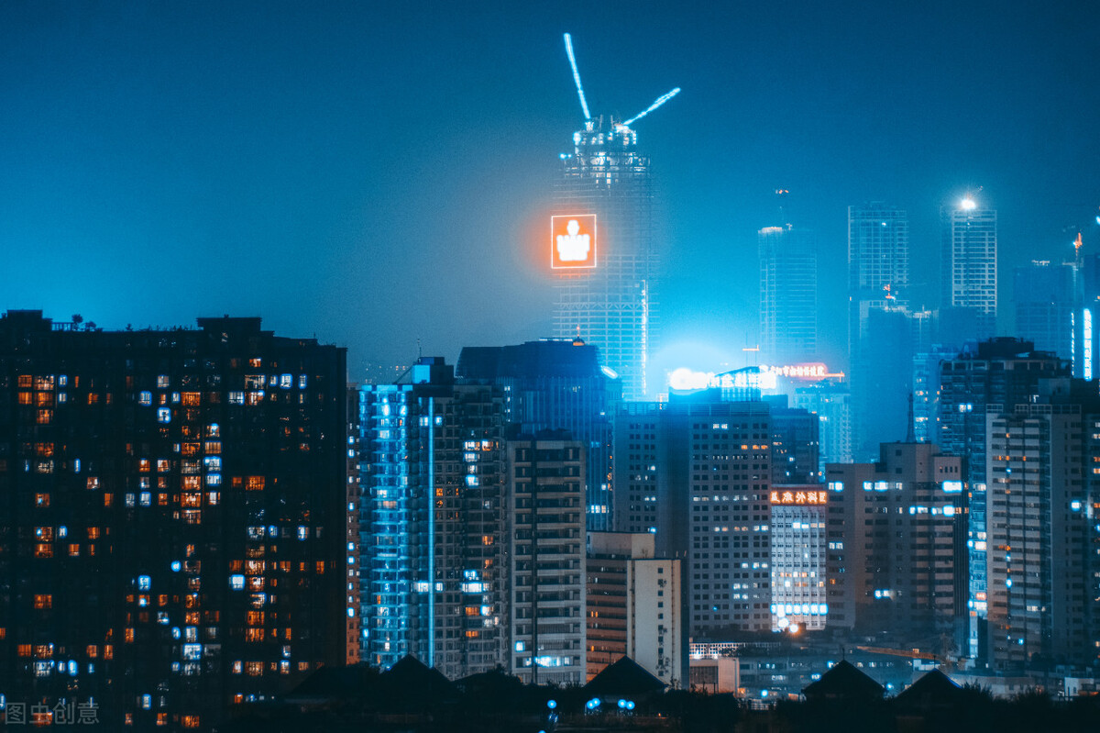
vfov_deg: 6.3
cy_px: 366
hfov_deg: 9.5
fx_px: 6643
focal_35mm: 218
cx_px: 550
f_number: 4.5
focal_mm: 145
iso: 1600
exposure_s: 1/3
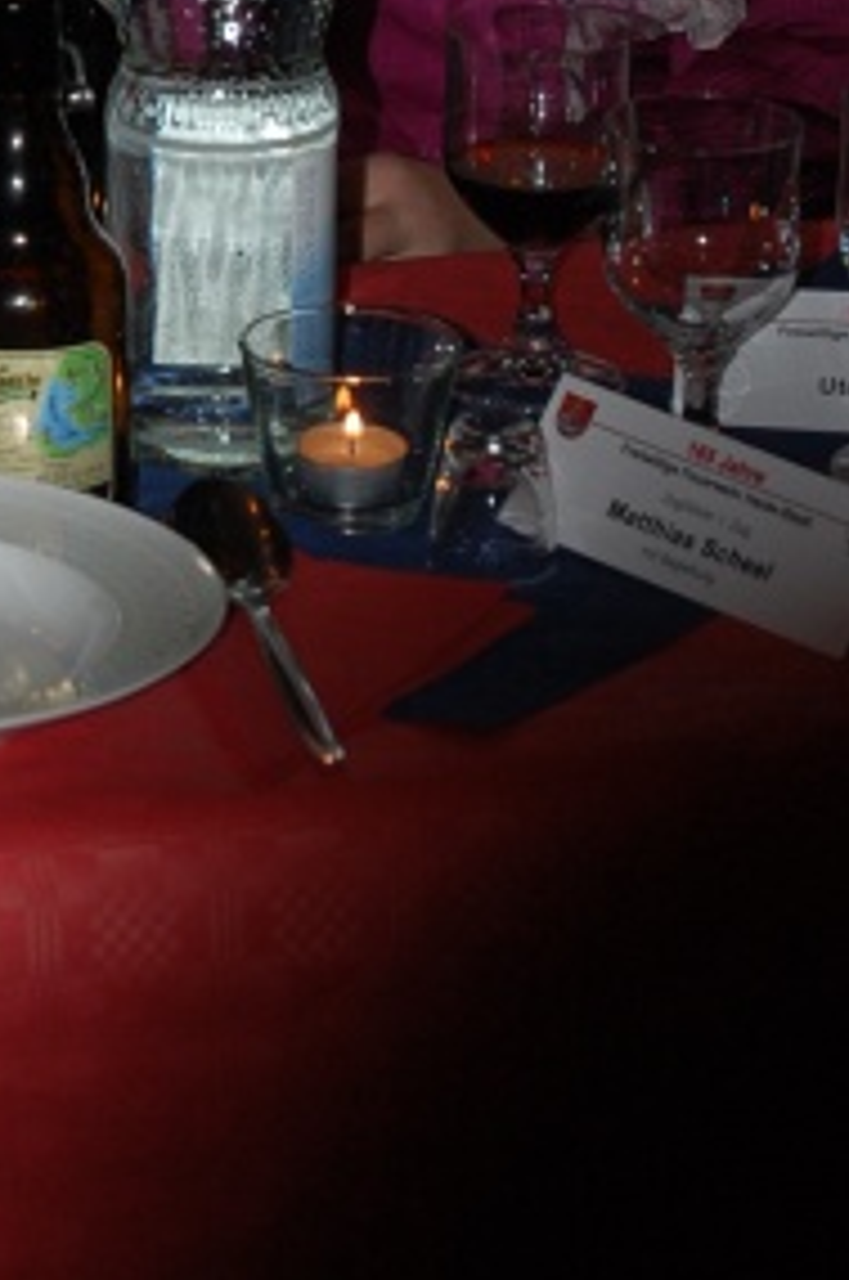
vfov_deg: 9.8
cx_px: -191
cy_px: -117
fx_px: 7394
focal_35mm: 208
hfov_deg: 6.5
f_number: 5.6
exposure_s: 1/60
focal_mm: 55
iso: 400
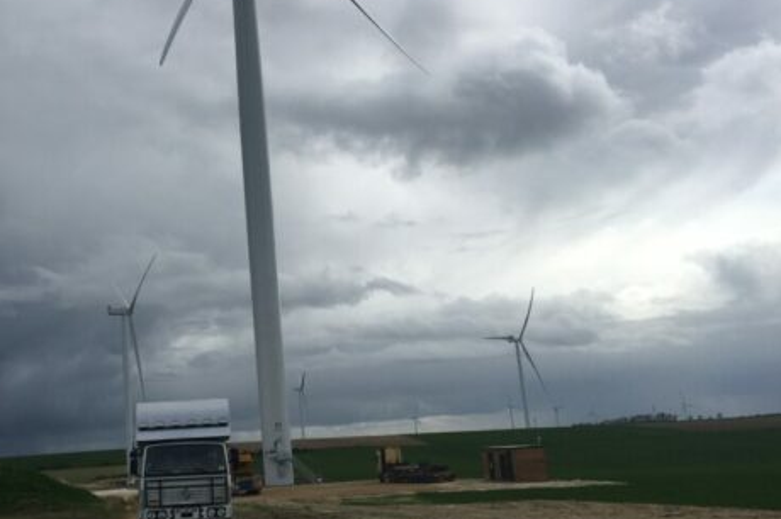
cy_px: 273
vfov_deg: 31.8
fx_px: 910
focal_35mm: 42
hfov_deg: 45.8
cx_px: 272
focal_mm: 4.15
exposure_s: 1/2653
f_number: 2.2
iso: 25
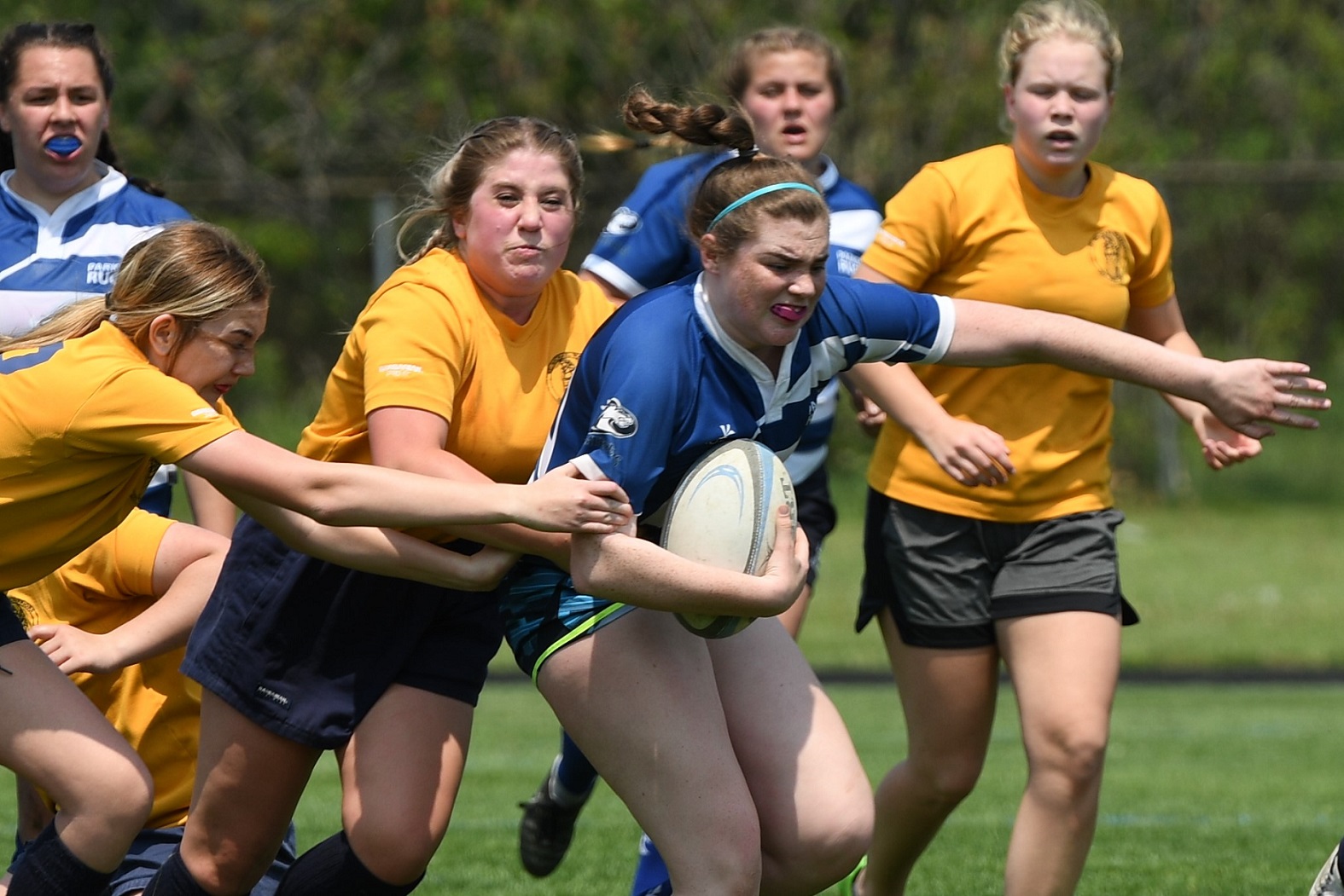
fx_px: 11202
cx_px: 672
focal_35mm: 300
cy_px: 448
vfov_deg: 4.6
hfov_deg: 6.9
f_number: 4.5
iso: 100
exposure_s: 1/1000
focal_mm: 200
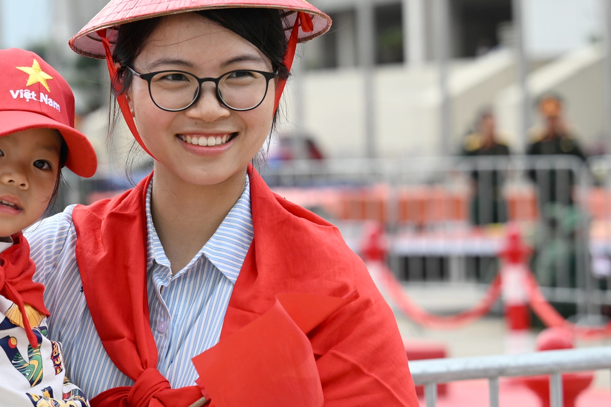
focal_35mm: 184
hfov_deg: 11.0
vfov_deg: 7.5
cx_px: -116
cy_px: 138
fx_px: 3123
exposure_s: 1/500
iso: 125
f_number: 4
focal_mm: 77
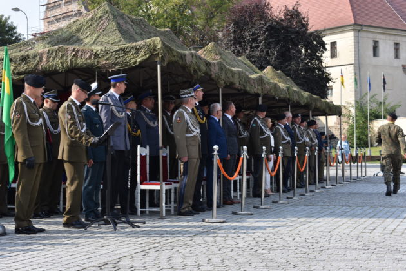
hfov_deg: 28.1
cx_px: 203
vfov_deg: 18.9
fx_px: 812
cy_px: 136
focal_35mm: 72
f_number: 8
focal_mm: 48
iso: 360
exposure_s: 1/500
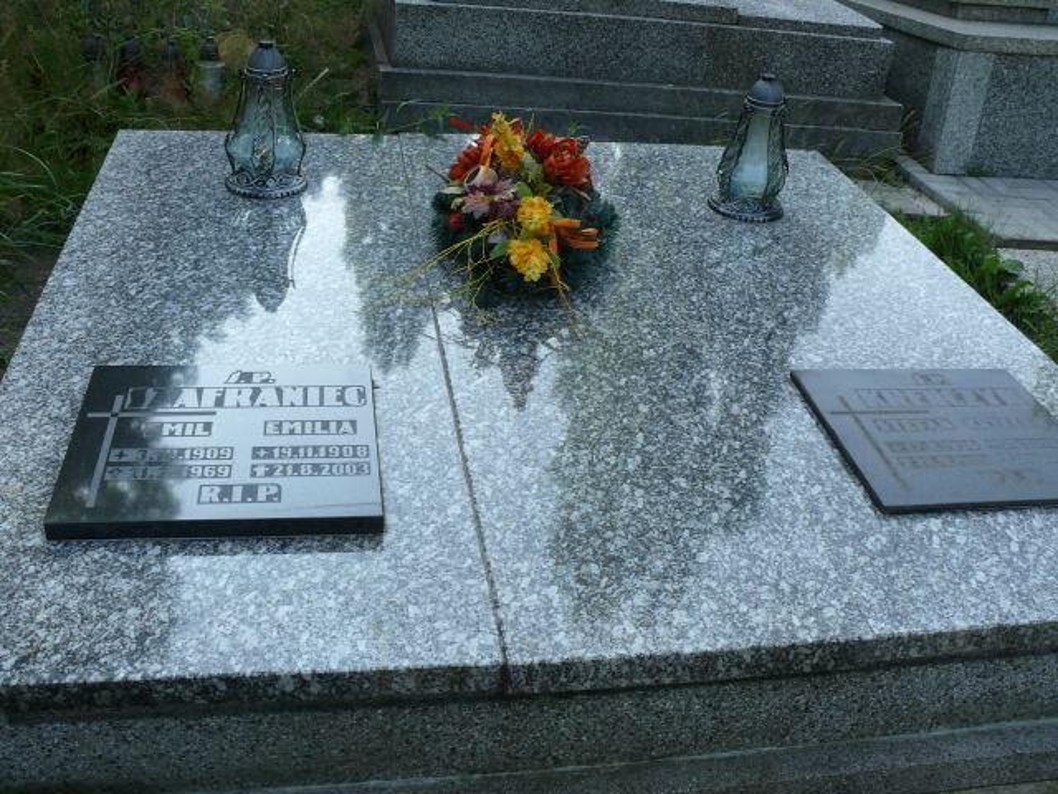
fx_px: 1070
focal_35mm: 35
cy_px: 397
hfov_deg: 52.6
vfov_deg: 40.7
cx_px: 529
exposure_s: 1/200
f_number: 4
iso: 100
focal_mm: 7.4
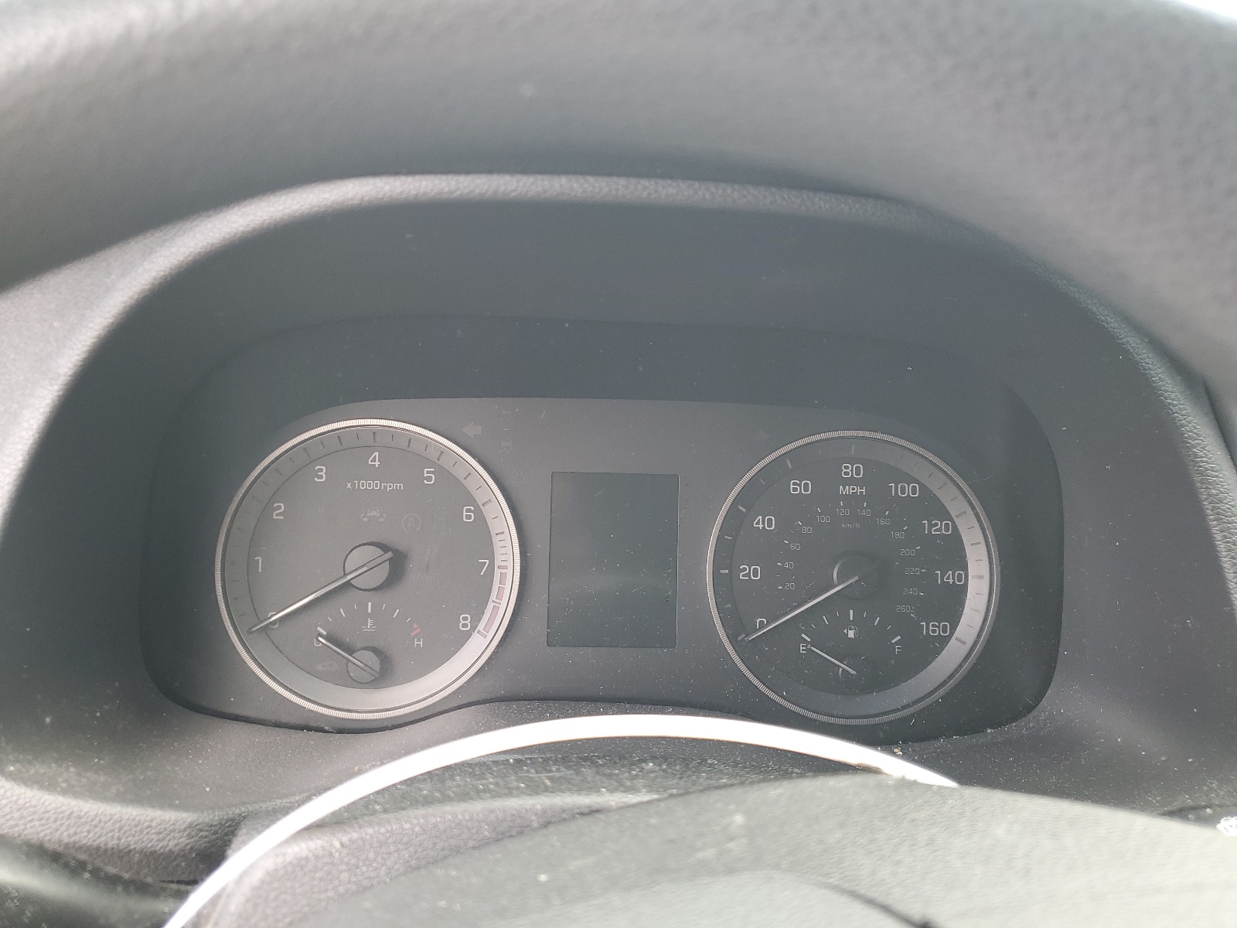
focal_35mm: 26
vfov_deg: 53.1
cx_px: 618
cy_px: 464
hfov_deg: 67.3
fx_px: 929
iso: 53
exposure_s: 1/60.2
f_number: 1.5
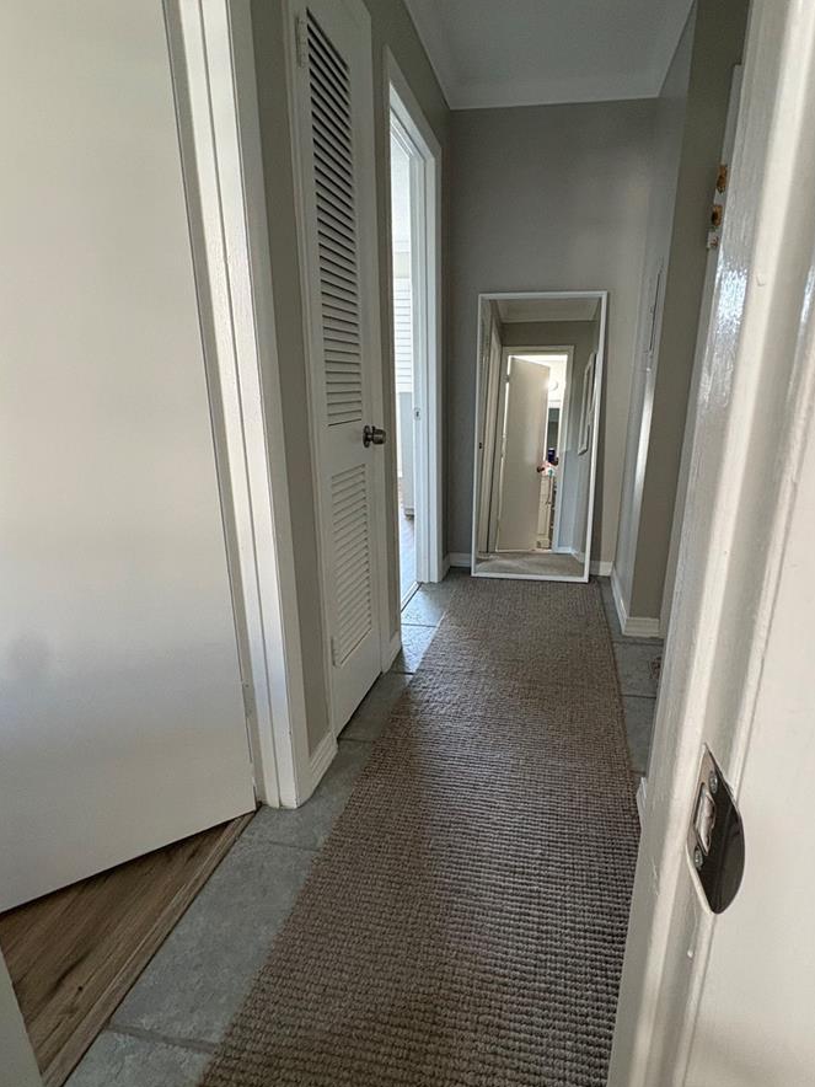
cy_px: 571
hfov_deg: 68.5
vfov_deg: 84.6
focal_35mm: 19
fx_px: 596
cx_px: 452
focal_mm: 2.22
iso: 320
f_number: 2.2
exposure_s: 1/60
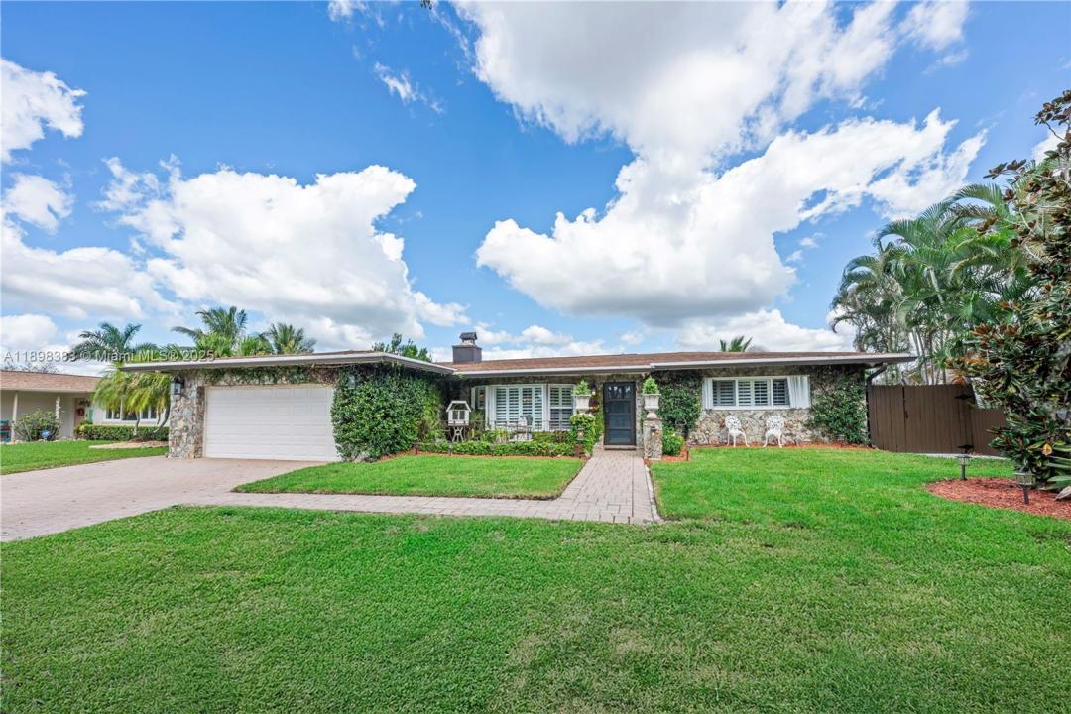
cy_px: 357
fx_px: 387
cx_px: 536
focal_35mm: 13
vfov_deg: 85.4
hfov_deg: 108.3
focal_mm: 13
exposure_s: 1/160
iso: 200
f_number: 8
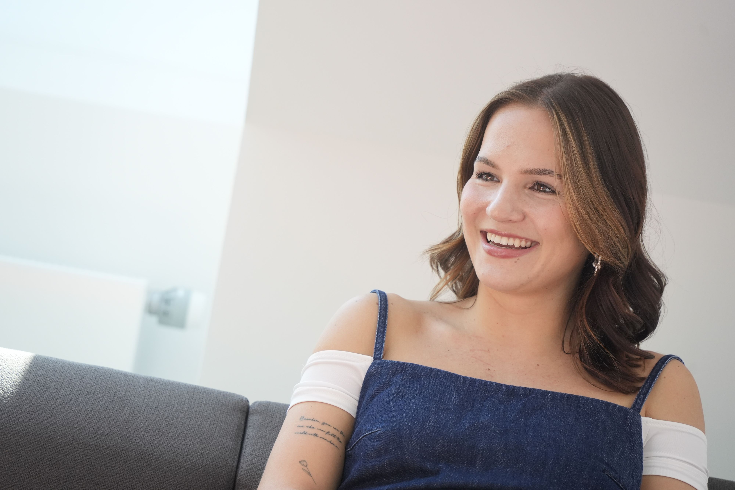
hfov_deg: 14.1
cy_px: 245
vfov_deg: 9.4
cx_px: 368
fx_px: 2981
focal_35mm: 146
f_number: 5.6
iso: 1600
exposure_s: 1/500
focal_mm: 146
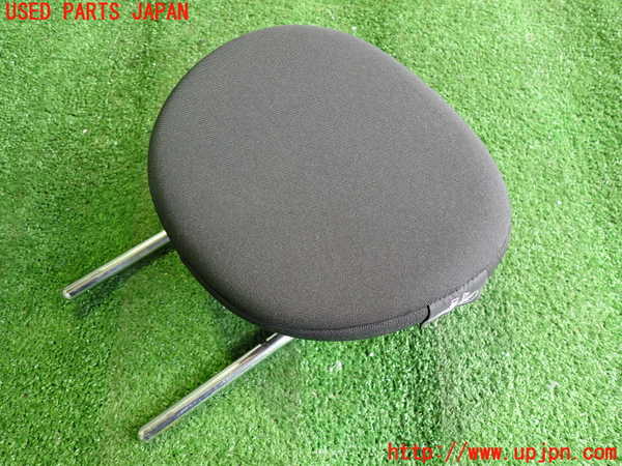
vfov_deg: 54.9
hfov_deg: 69.4
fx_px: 449
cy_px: 233
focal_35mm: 25
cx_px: 311
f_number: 2
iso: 320
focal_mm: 4.5
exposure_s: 1/30
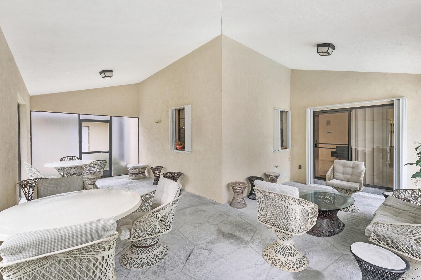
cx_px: 210
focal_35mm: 15
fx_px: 175
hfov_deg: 100.4
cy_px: 140
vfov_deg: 77.3
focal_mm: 10
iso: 1250
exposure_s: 1/125
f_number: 11
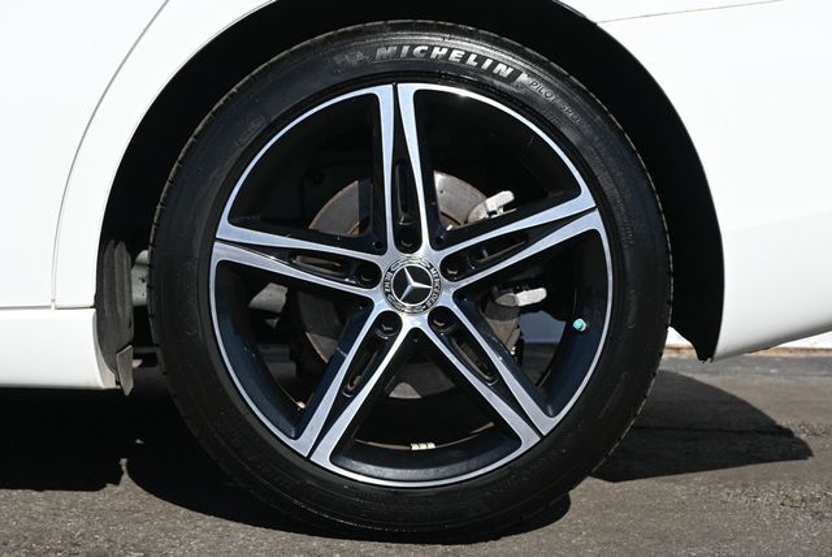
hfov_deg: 35.0
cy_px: 278
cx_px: 416
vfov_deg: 23.8
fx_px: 1318
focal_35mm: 57
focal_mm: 38
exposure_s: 1/320
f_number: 6.3
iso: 100
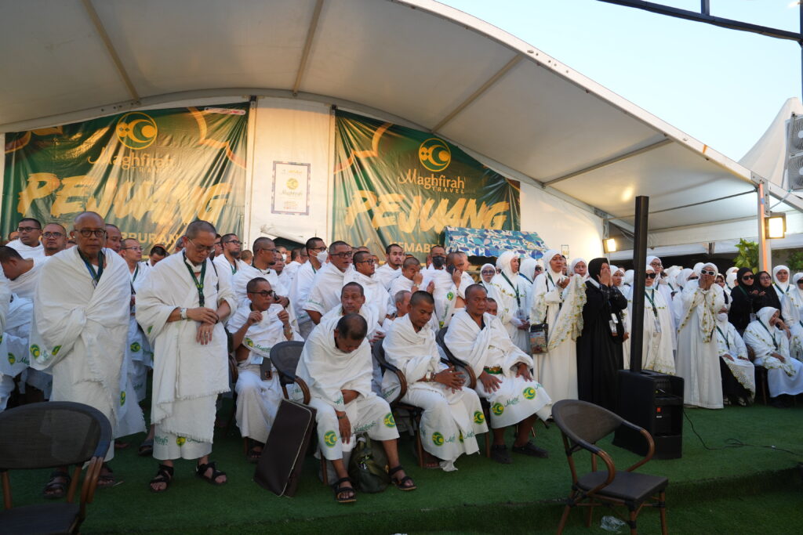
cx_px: 402
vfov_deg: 53.1
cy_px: 268
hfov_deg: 73.7
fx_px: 535
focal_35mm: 24
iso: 500
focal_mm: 24
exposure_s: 1/400
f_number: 2.8
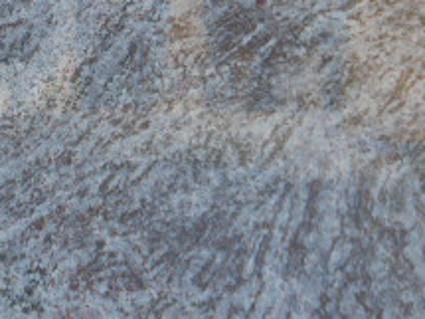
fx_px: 2663
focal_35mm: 217
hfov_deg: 9.0
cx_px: -59
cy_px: -85
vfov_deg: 6.8
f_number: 6.1
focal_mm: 13.1
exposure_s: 1/50
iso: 100
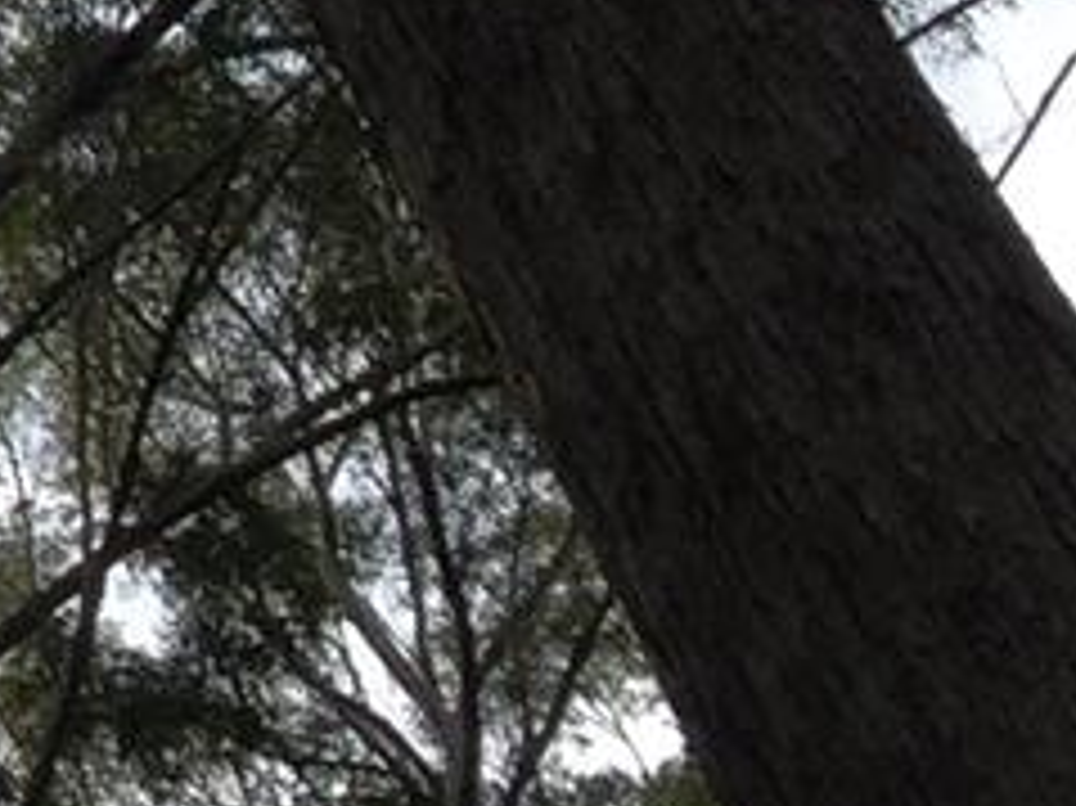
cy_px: -838
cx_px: -2129
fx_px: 6152
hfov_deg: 8.4
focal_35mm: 198
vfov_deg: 7.2
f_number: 2.2
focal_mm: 4.15
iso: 32
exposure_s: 1/824
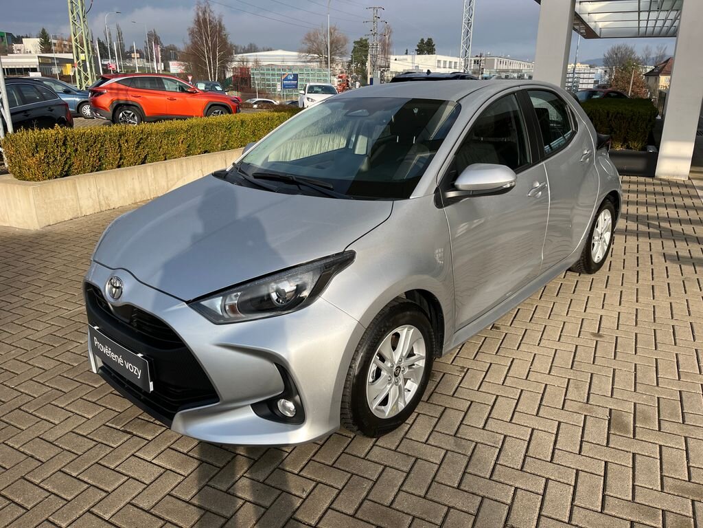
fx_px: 528
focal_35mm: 26
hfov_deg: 67.3
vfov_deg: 53.1
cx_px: 352
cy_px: 264
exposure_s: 1/2062
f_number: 1.6
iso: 50
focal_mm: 5.1
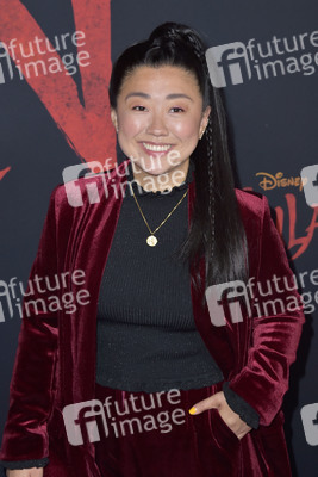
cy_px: 238
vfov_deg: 22.1
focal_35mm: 92
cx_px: 159
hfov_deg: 14.9
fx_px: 1218
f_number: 7.1
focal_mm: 92
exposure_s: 1/250
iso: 400
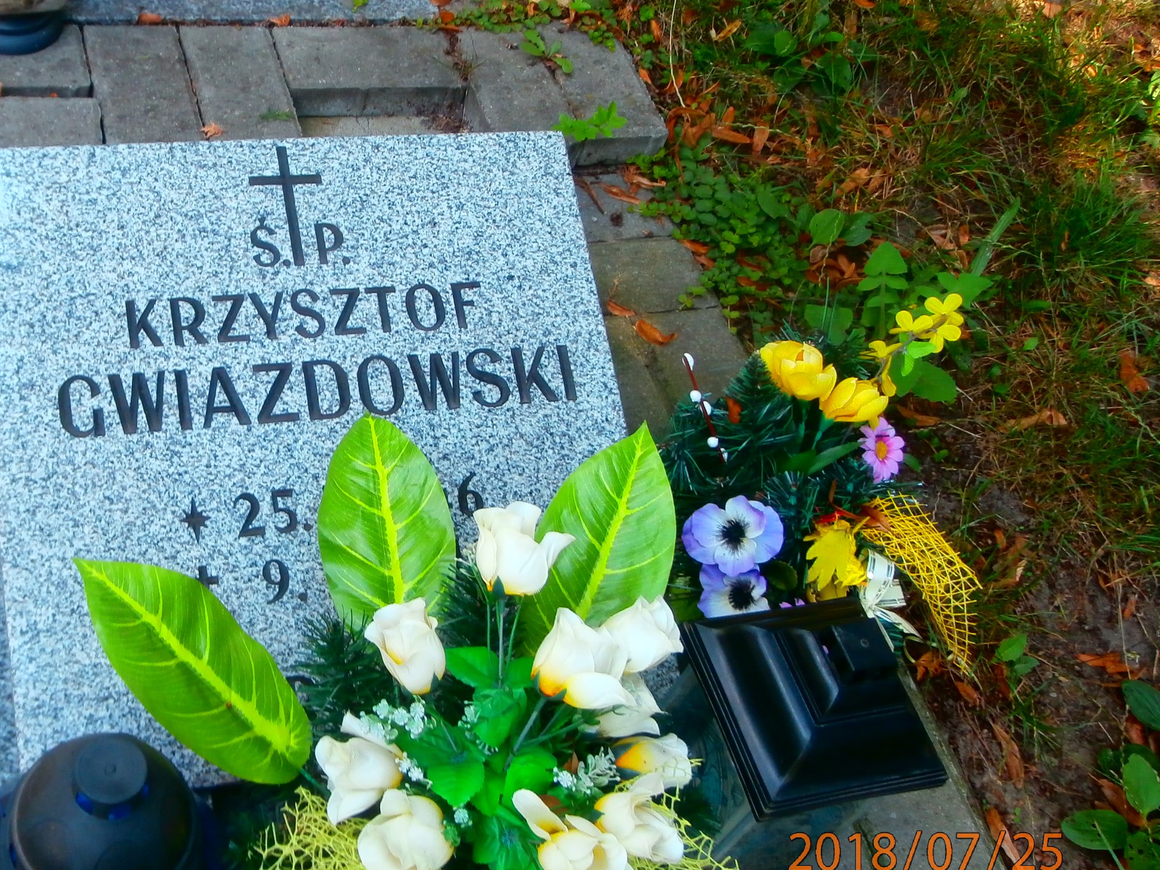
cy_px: 325
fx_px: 1542
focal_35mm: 46
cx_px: 276
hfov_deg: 40.0
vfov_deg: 31.4
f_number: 3.5
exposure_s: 1/100
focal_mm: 5.36
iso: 100
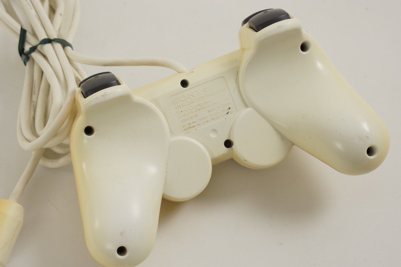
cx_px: 181
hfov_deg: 23.9
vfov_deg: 16.1
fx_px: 947
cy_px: 145
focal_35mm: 85
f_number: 6.3
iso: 400
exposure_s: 1/80
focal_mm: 50
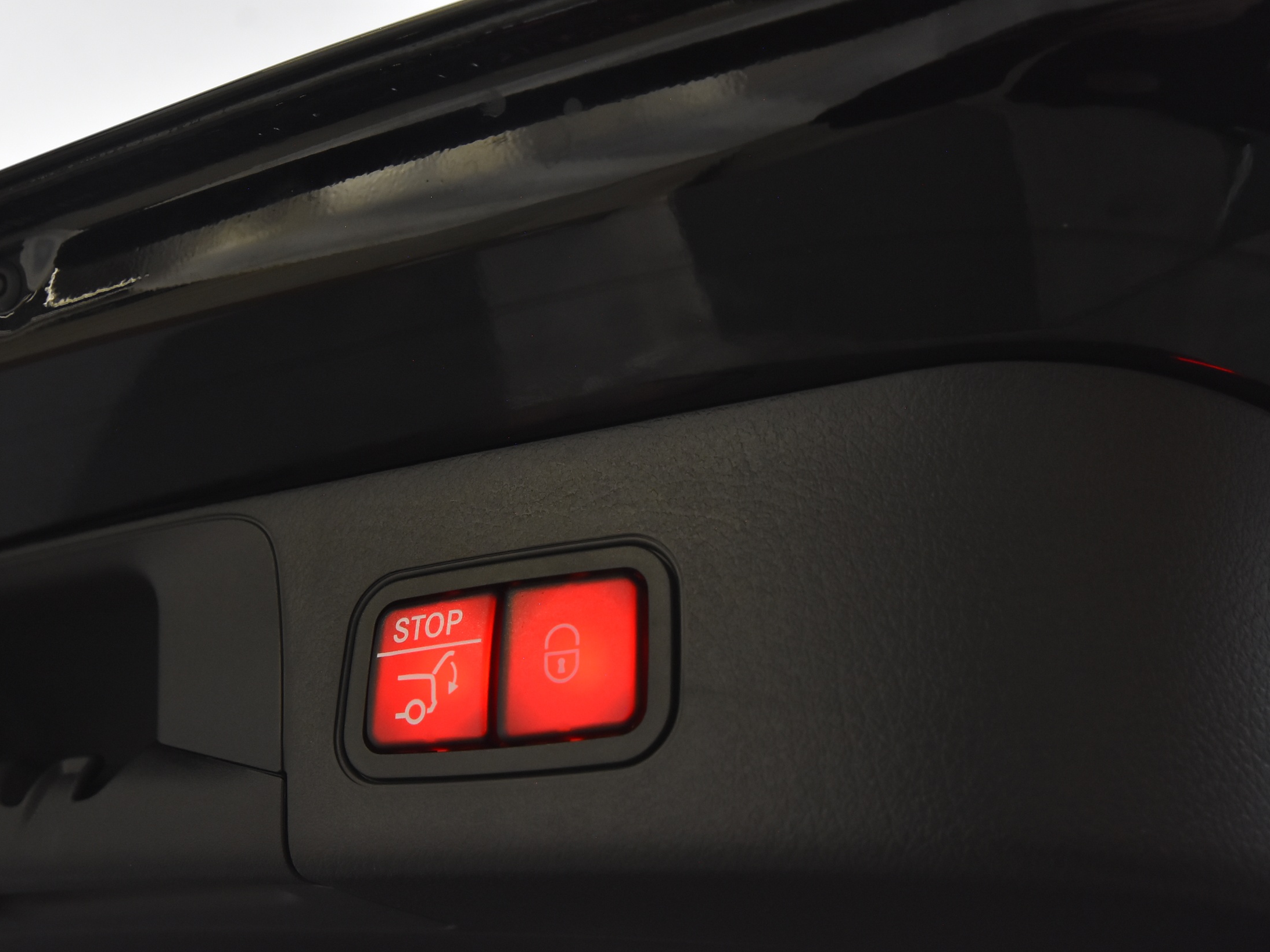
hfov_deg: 55.3
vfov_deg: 42.9
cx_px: 585
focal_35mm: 33
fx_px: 1211
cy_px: 483
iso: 1800
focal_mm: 20
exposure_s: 1/60
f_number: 5.6
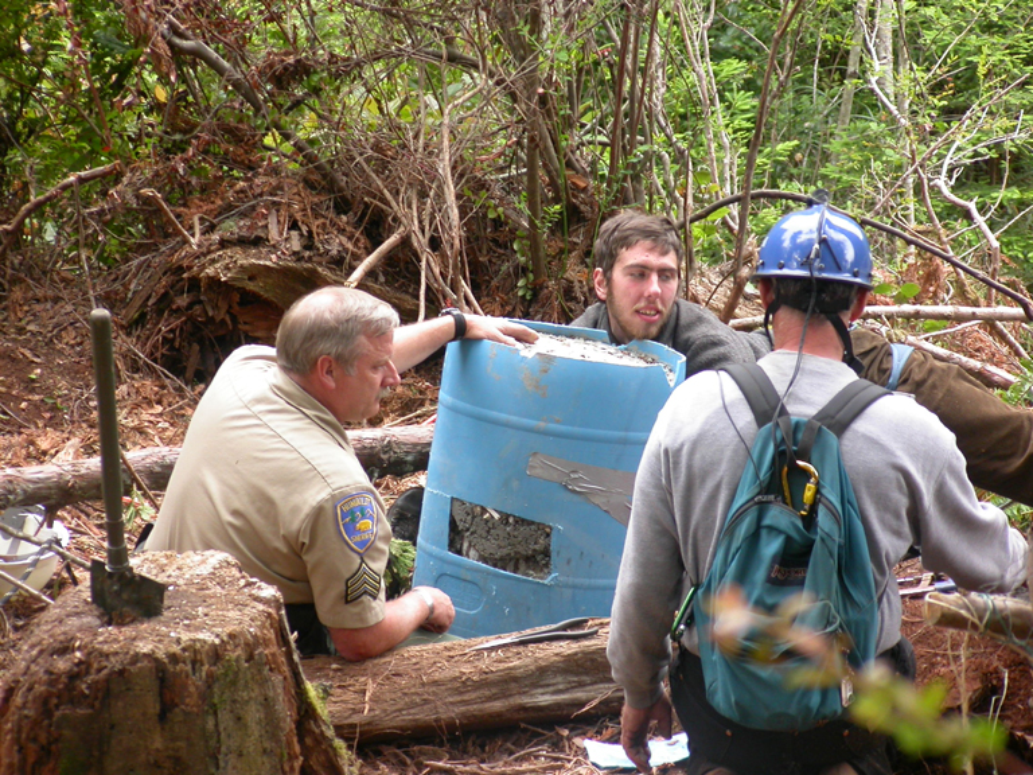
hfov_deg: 25.7
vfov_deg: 19.4
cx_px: 516
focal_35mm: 76
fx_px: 2268
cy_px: 388
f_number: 3.4
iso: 100
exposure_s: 1/60
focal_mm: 15.8
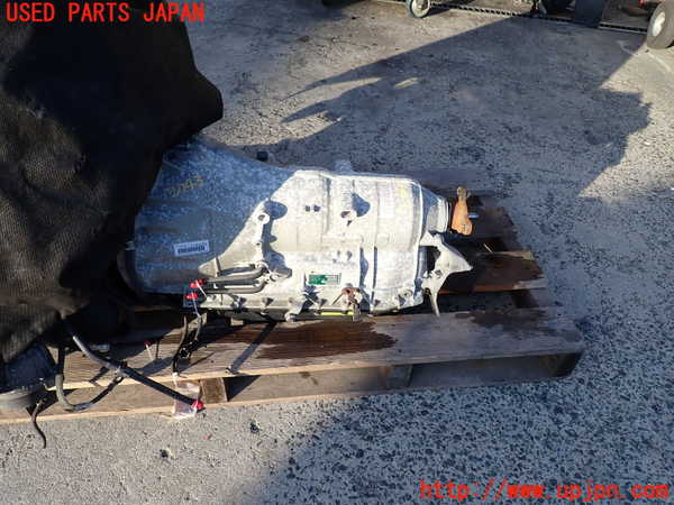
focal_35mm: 25
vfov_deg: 54.9
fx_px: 487
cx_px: 337
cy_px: 252
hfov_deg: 69.4
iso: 100
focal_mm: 4.5
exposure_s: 1/400
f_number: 2.8
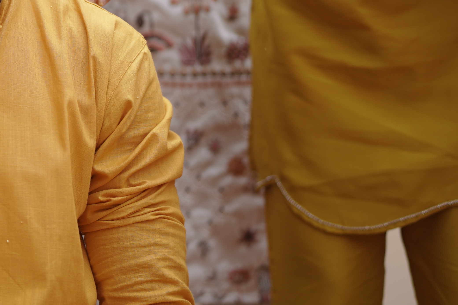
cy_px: -24
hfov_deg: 18.9
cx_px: -118
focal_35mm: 101
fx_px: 1285
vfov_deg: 13.3
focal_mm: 35
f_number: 1.4
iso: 100
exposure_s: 1/1250
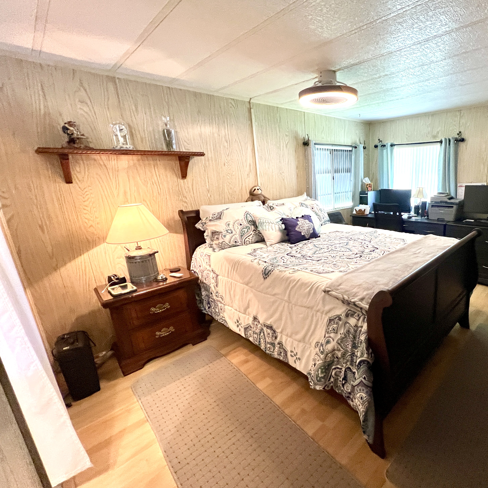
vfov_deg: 87.4
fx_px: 255
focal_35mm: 16
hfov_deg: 83.6
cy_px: 243
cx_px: 336
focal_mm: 1.57
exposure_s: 1/60
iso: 400
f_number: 1.8
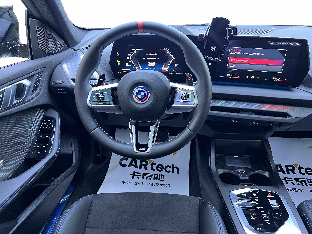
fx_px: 234
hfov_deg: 67.3
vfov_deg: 53.1
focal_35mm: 26
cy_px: 117
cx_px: 156
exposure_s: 1/50
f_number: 1.5
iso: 250
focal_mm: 5.7
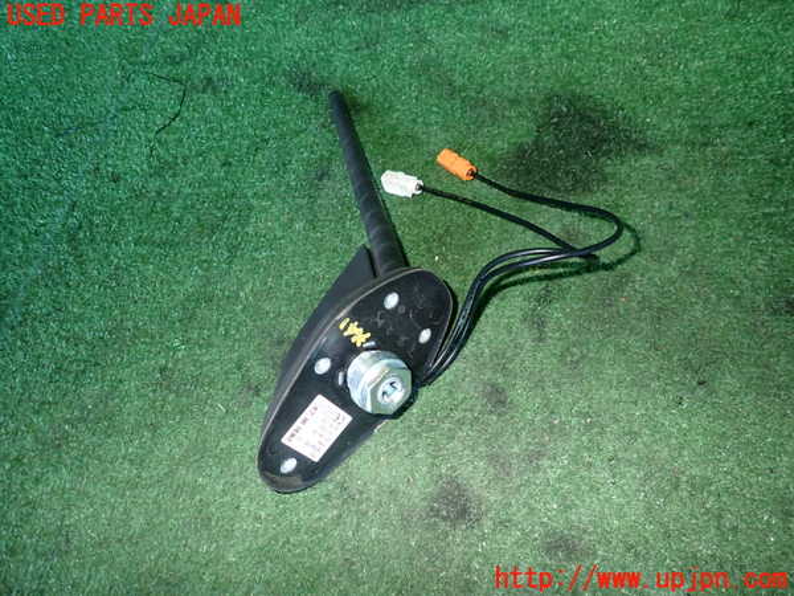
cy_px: 298
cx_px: 397
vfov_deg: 54.9
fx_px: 573
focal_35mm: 25
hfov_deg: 69.4
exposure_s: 1/30
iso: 200
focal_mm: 4.5
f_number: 2
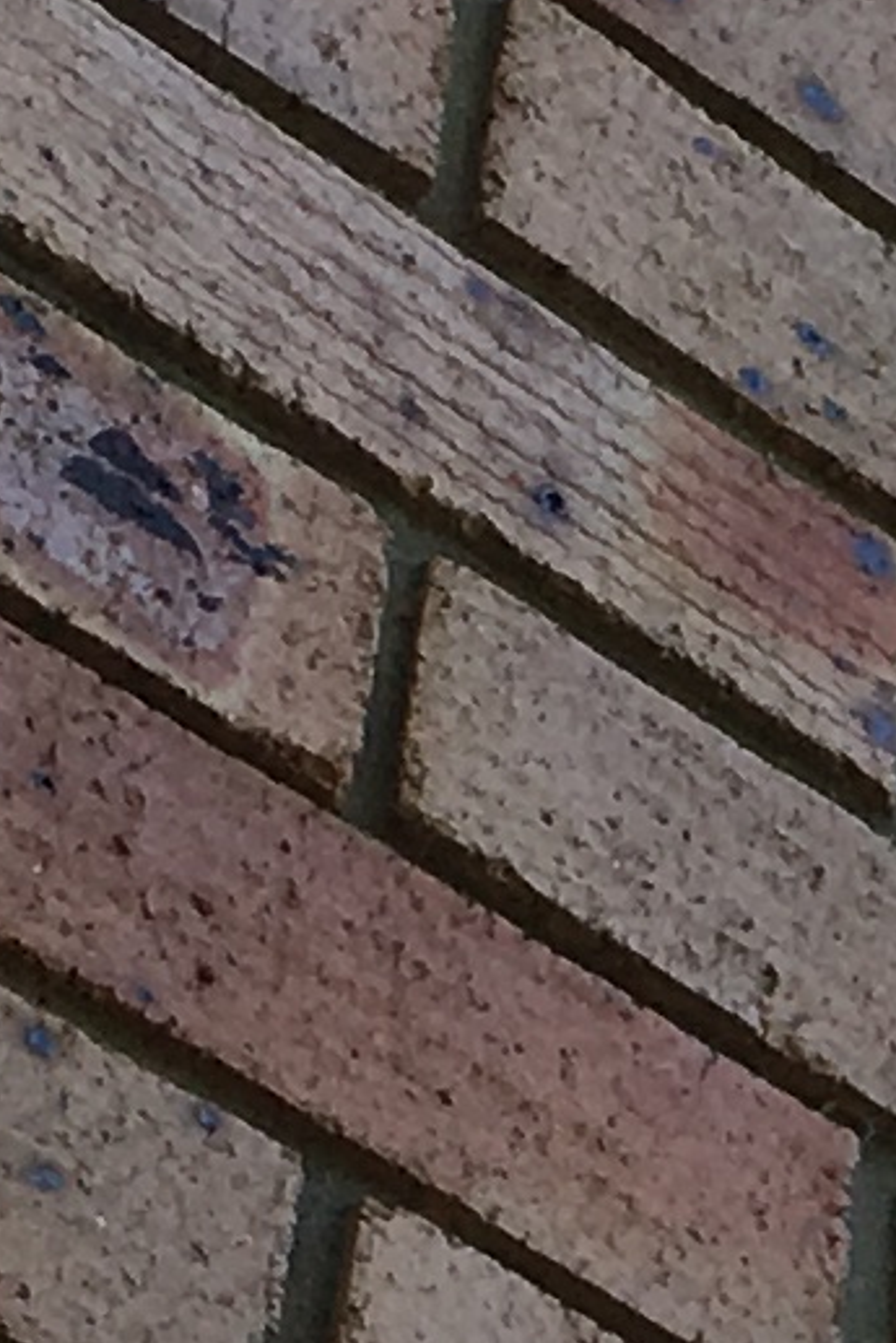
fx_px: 8767
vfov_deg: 8.6
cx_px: 2413
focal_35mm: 235
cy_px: 1686
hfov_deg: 5.6
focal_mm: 4.15
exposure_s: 1/262
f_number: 2.2
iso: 25
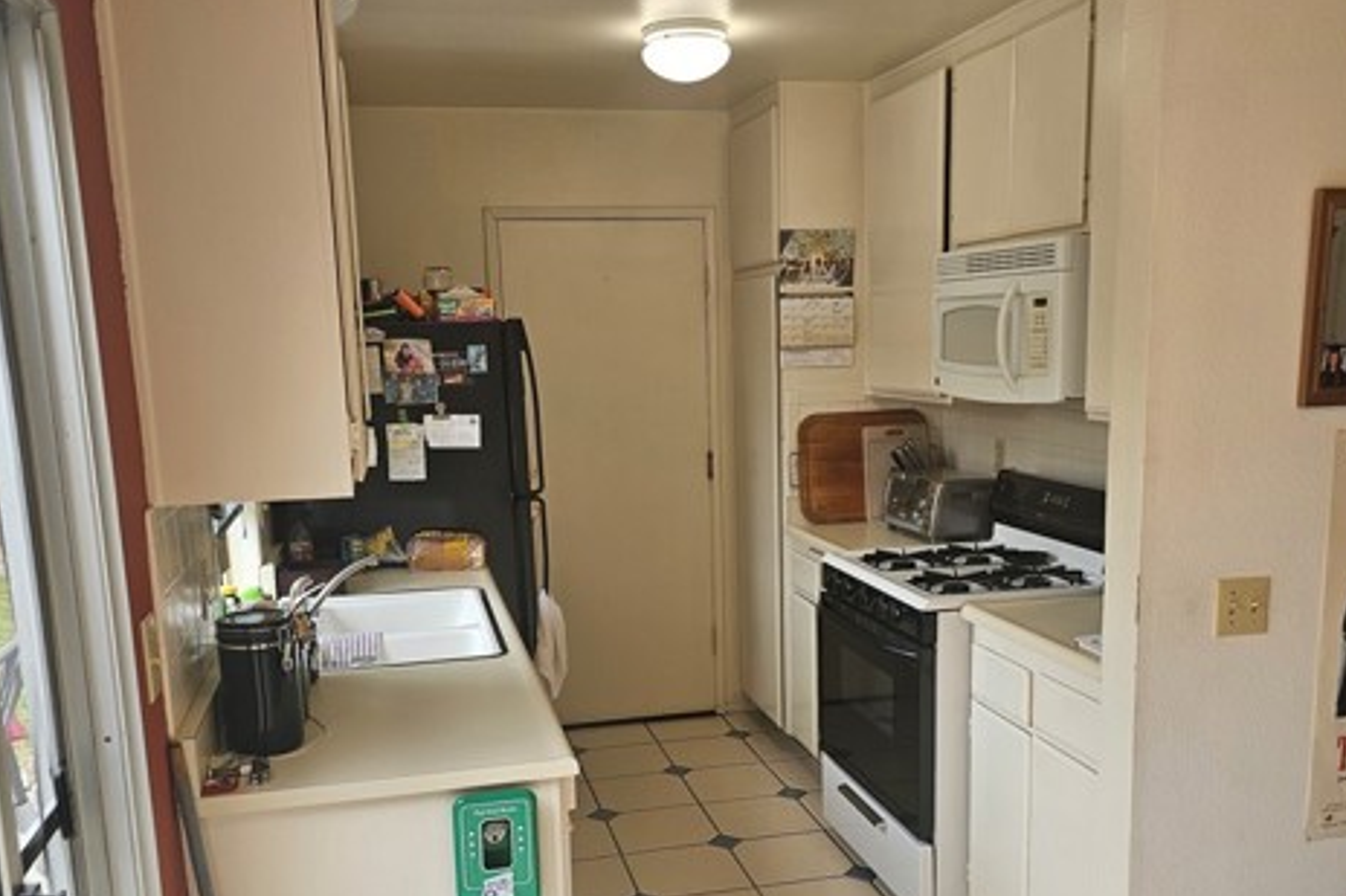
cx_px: 688
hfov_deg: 57.2
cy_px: 586
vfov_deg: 39.5
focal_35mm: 33
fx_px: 1233
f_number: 1.7
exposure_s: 1/120
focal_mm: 6.3
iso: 64
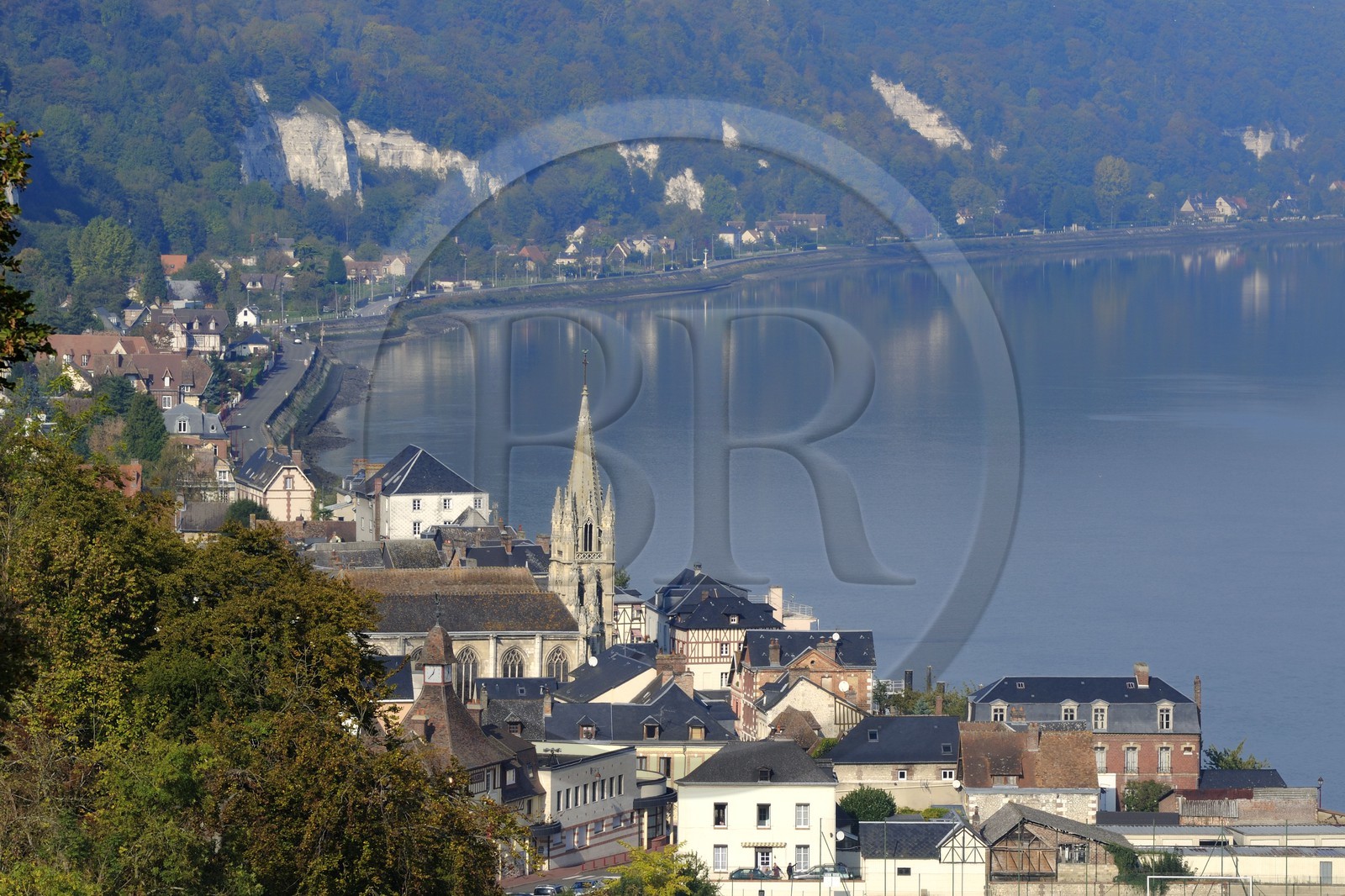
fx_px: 5789
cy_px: 448
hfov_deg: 13.3
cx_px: 672
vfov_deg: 8.9
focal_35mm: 155
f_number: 13
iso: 200
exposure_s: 1/200
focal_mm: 155
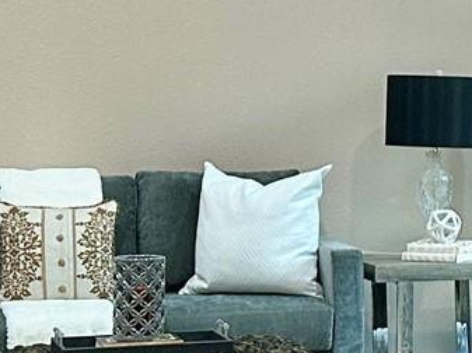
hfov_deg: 12.8
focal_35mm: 146
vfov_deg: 10.1
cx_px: 713
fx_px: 1989
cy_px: 139
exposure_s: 1/60
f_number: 1.78
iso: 250
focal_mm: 6.86
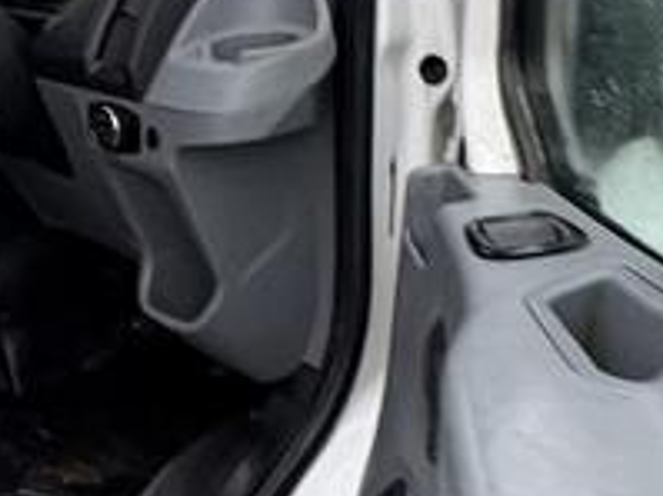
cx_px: -123
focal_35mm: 63
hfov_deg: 27.3
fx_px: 1206
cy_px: 163
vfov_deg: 23.2
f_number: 2.2
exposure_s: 1/99
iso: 160
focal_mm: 2.22
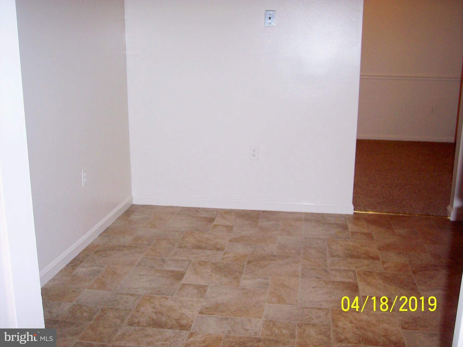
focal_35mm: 39
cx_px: 232
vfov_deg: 36.8
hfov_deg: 47.9
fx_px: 522
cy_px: 174
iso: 100
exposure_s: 1/60
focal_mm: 8
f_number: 2.8
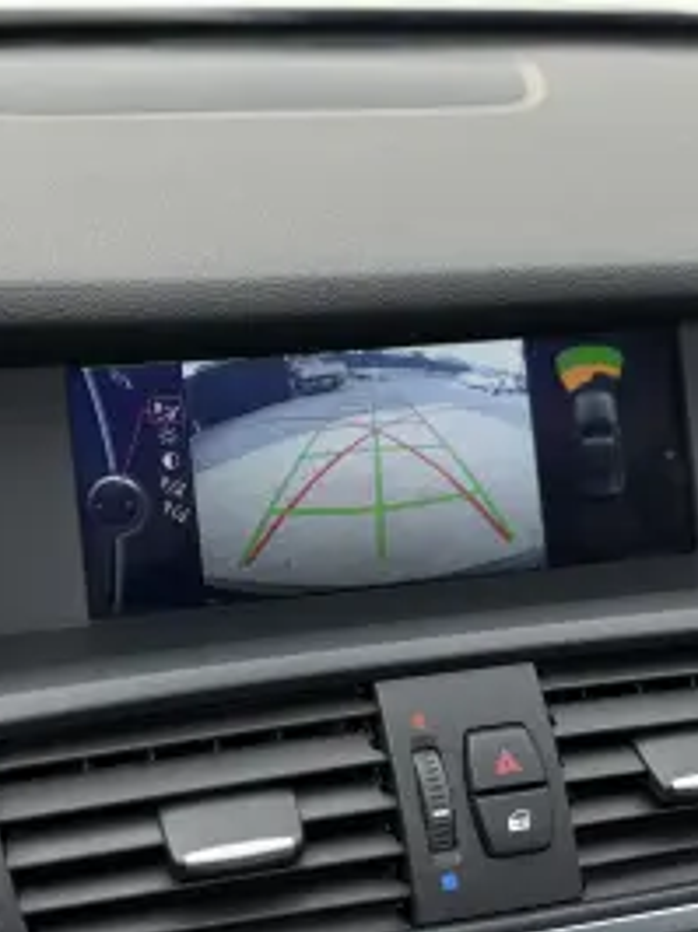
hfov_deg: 22.5
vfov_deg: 29.8
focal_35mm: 65
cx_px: 396
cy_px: 470
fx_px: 1750
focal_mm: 6.76
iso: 64
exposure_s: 1/519
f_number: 1.78
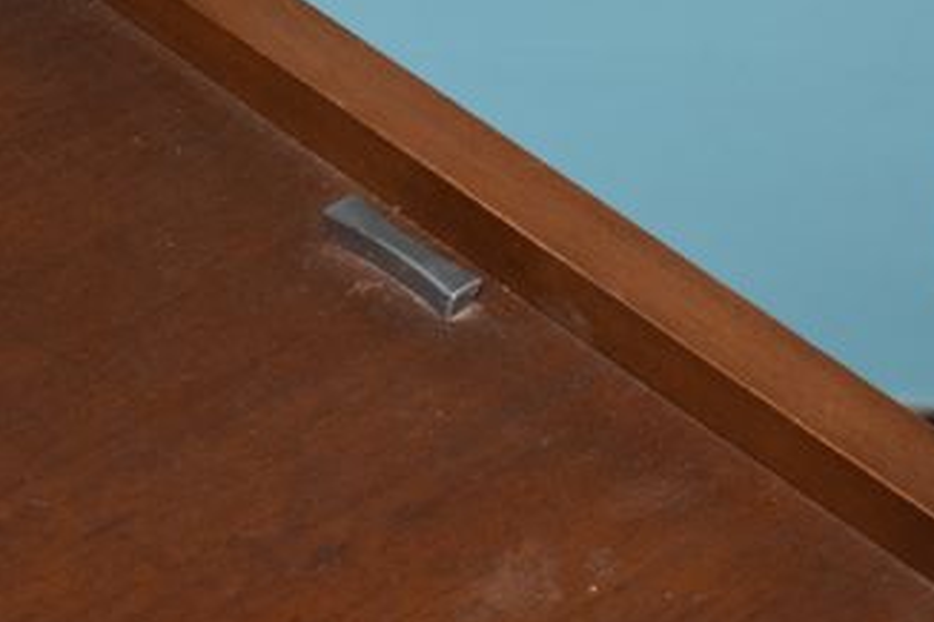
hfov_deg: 12.7
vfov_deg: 8.5
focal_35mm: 162
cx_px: 410
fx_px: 4200
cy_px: 285
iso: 1600
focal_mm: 55
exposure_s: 1/125
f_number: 5.6
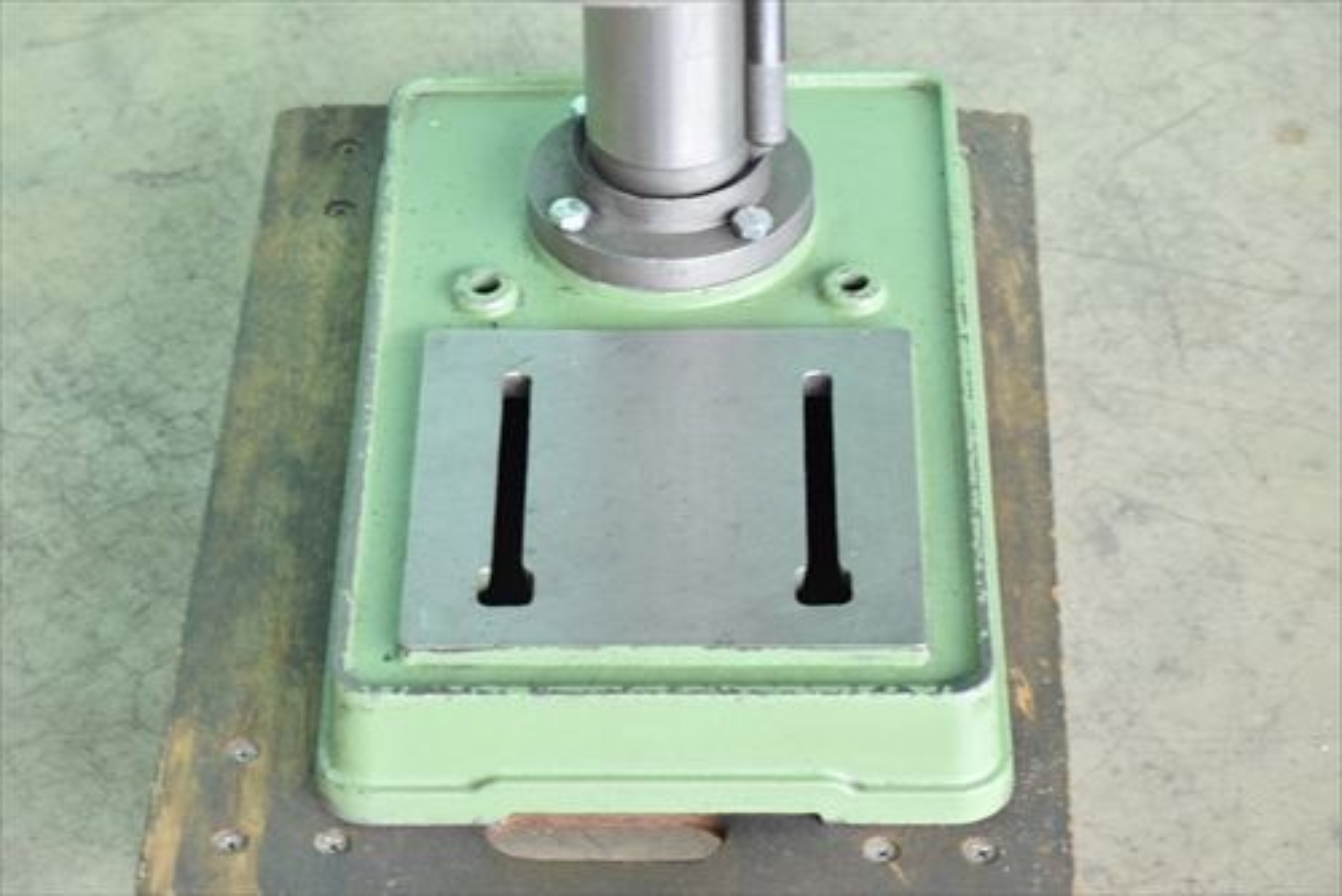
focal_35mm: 98
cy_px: 448
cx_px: 671
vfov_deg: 14.1
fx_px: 3637
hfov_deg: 20.9
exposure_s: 1/30
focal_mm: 65
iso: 1250
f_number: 6.3
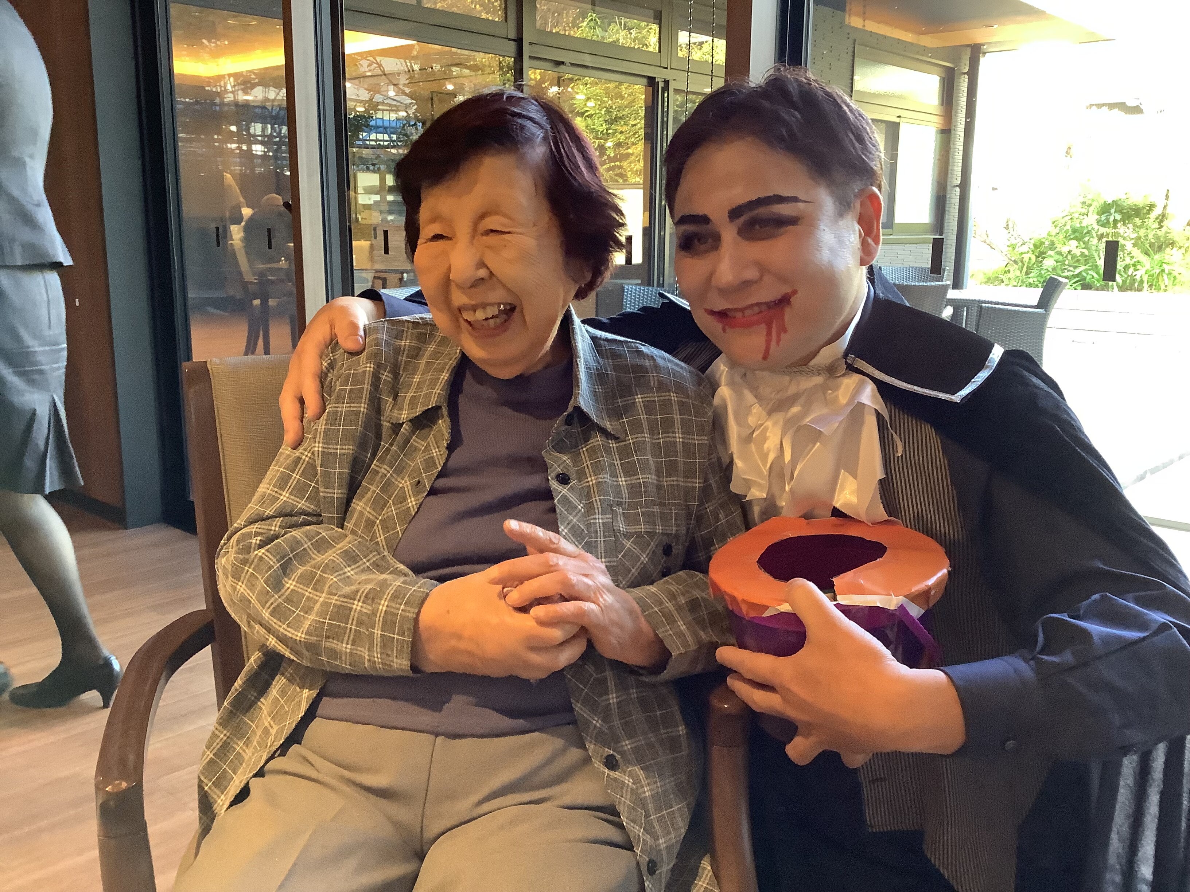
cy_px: 446
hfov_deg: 58.4
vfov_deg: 45.4
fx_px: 1066
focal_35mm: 31
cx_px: 595
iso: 320
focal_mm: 3.3
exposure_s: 1/60
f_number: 2.4
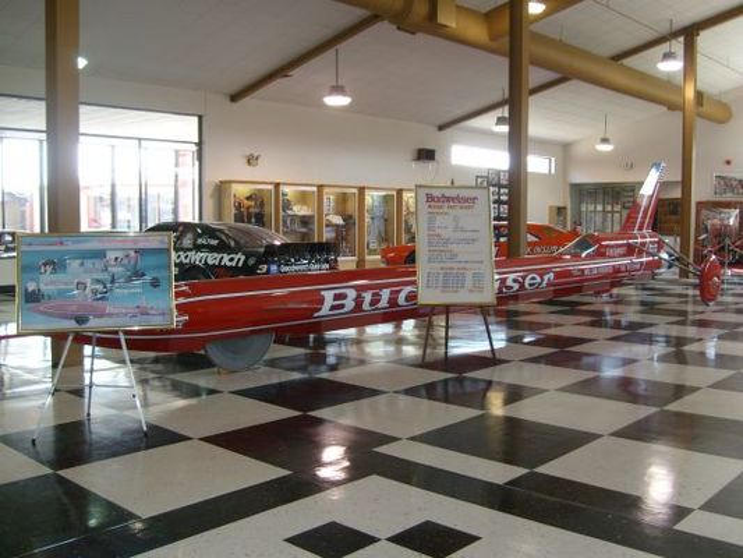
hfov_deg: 52.6
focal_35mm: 35
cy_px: 279
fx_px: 751
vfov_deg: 40.7
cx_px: 372
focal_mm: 5.8
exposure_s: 1/45
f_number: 2.8
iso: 80
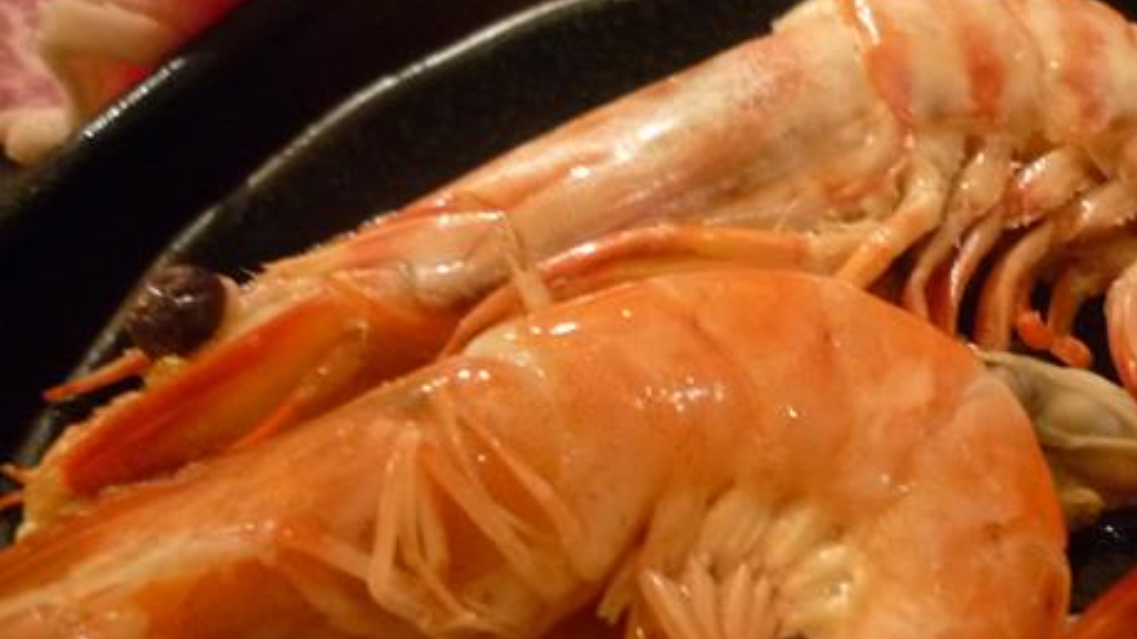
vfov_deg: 30.8
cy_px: 446
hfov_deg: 51.9
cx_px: 753
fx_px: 1145
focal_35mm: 38
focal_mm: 4.4
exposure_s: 1/5
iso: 400
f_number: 2.8
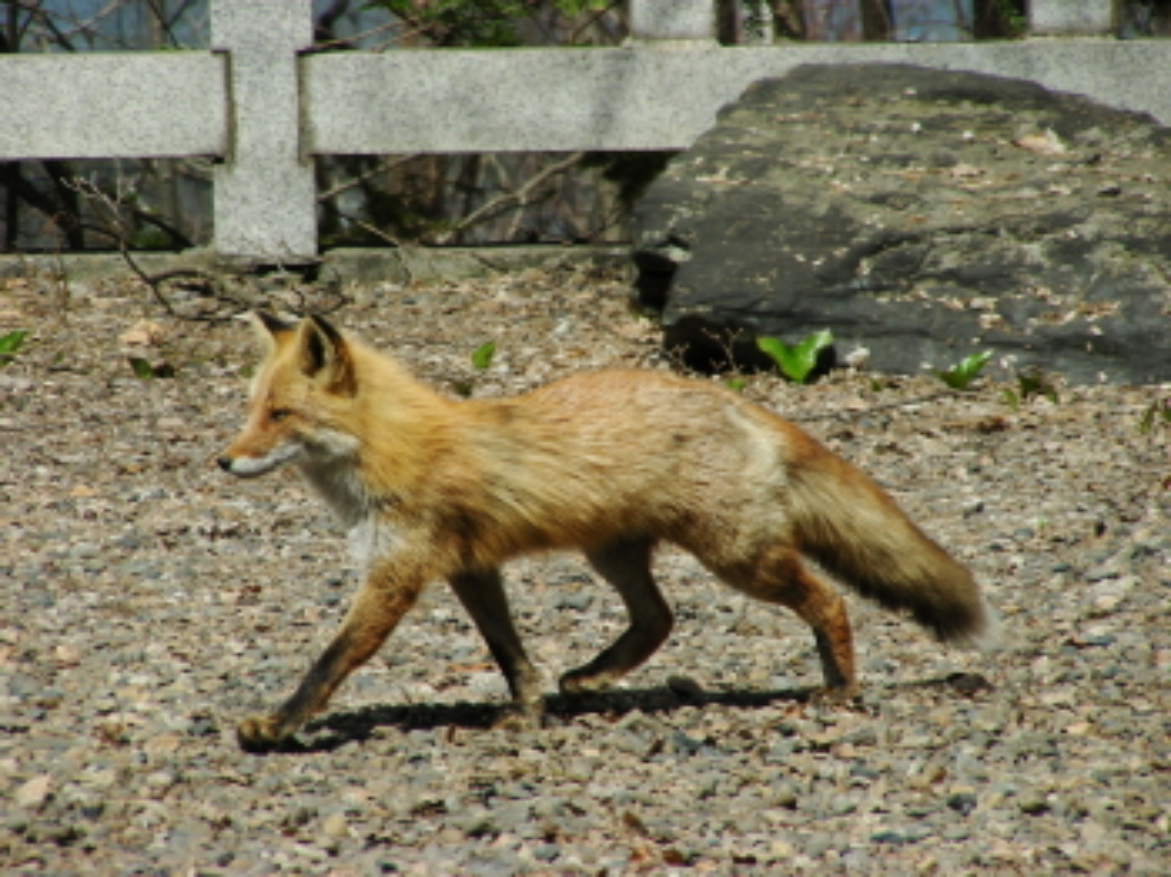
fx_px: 12846
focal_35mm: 380
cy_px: 438
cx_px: 586
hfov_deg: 5.2
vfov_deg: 3.9
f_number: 4
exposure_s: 1/389
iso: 50
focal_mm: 63.3
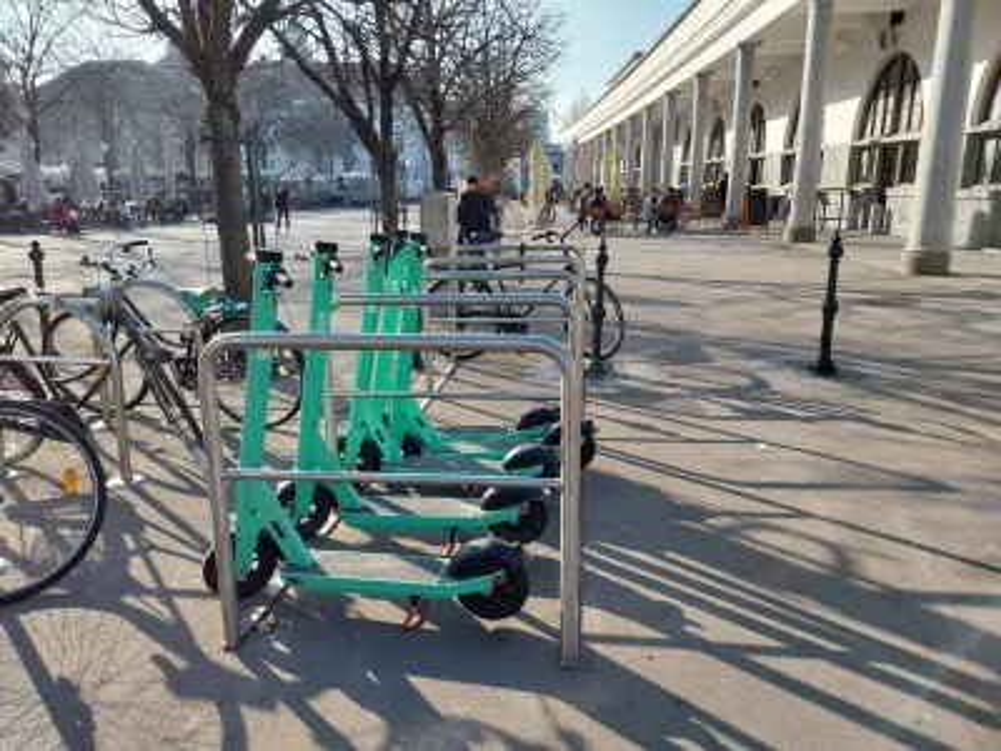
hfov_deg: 67.3
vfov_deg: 53.1
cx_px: 500
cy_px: 376
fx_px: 752
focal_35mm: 26
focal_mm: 4
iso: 25
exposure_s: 1/565
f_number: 1.8
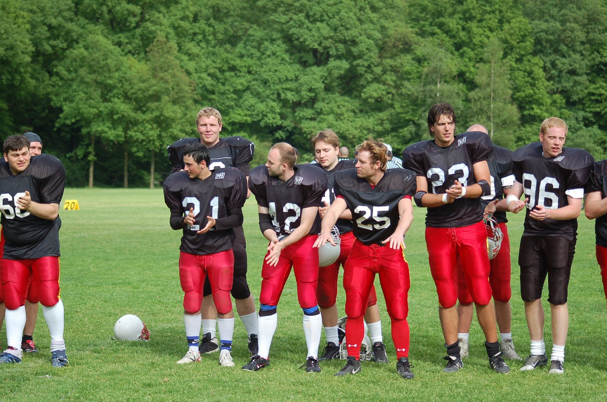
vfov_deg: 13.0
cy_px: 201
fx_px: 1767
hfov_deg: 19.5
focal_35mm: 105
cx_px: 304
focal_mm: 70
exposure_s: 1/1000
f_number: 4
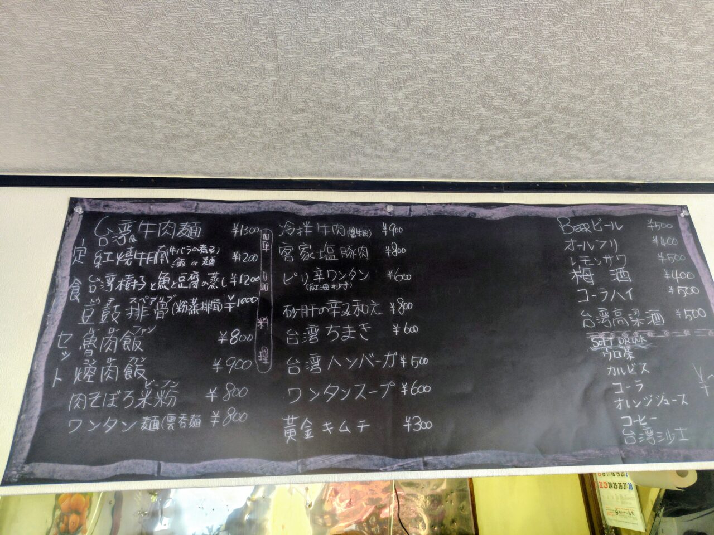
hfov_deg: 73.9
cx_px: 357
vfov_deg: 58.9
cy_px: 268
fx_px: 474
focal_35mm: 23
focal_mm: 5.6
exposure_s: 1/60
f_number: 1.9
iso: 338
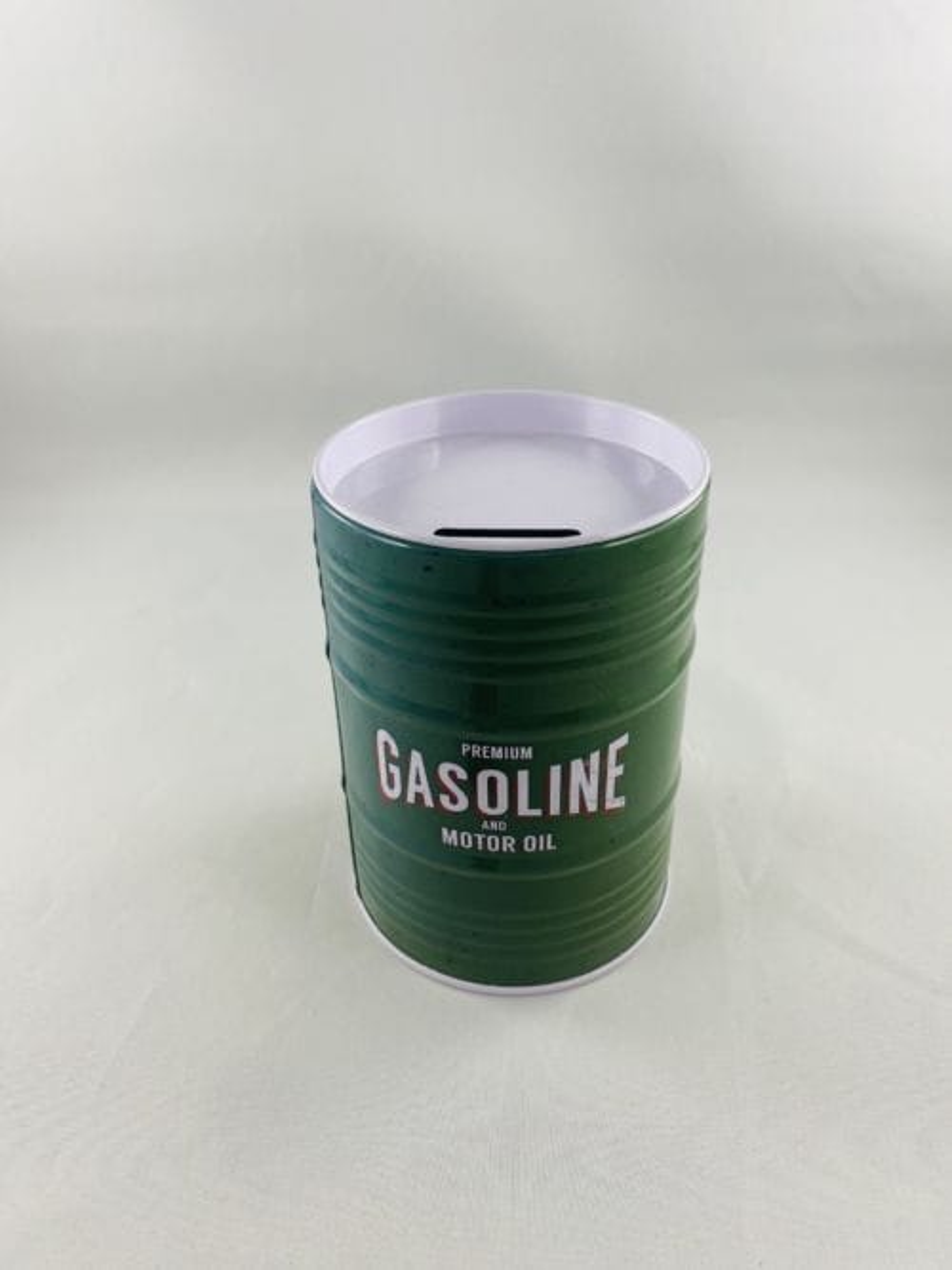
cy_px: 635
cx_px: 476
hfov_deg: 53.0
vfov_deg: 67.3
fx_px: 954
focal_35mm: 26
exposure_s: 1/100
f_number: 1.8
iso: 50
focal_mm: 4.25
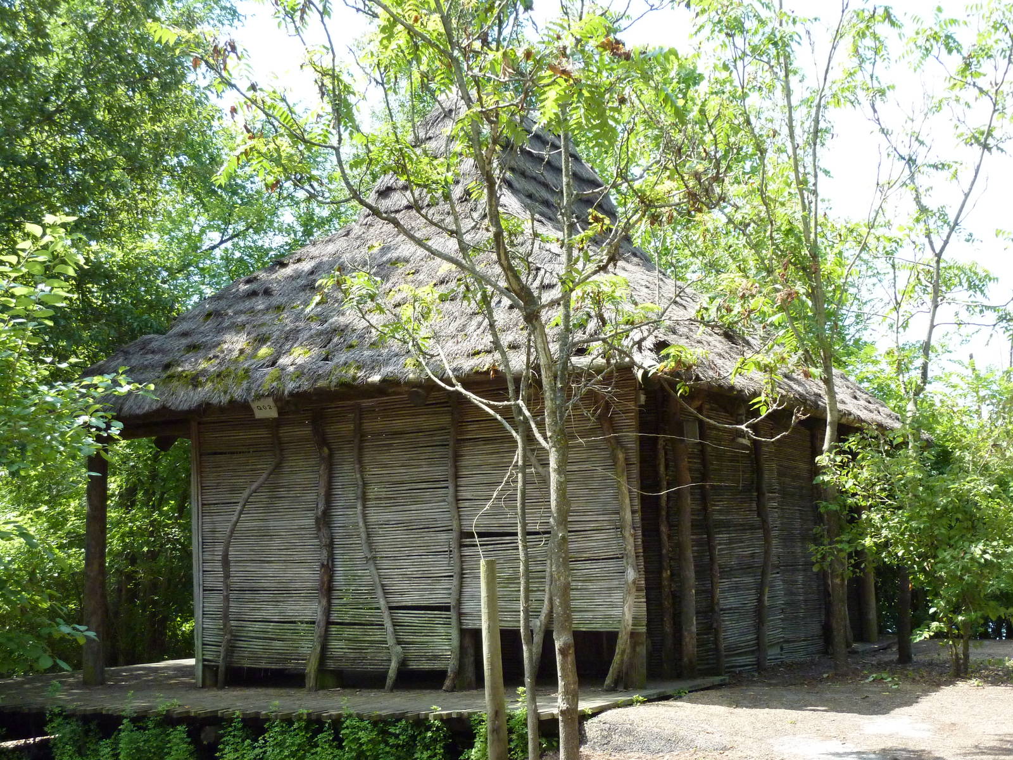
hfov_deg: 39.7
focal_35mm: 48
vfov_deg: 30.3
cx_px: 506
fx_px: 1405
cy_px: 380
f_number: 3.8
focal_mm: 7.9
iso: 400
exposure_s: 1/500
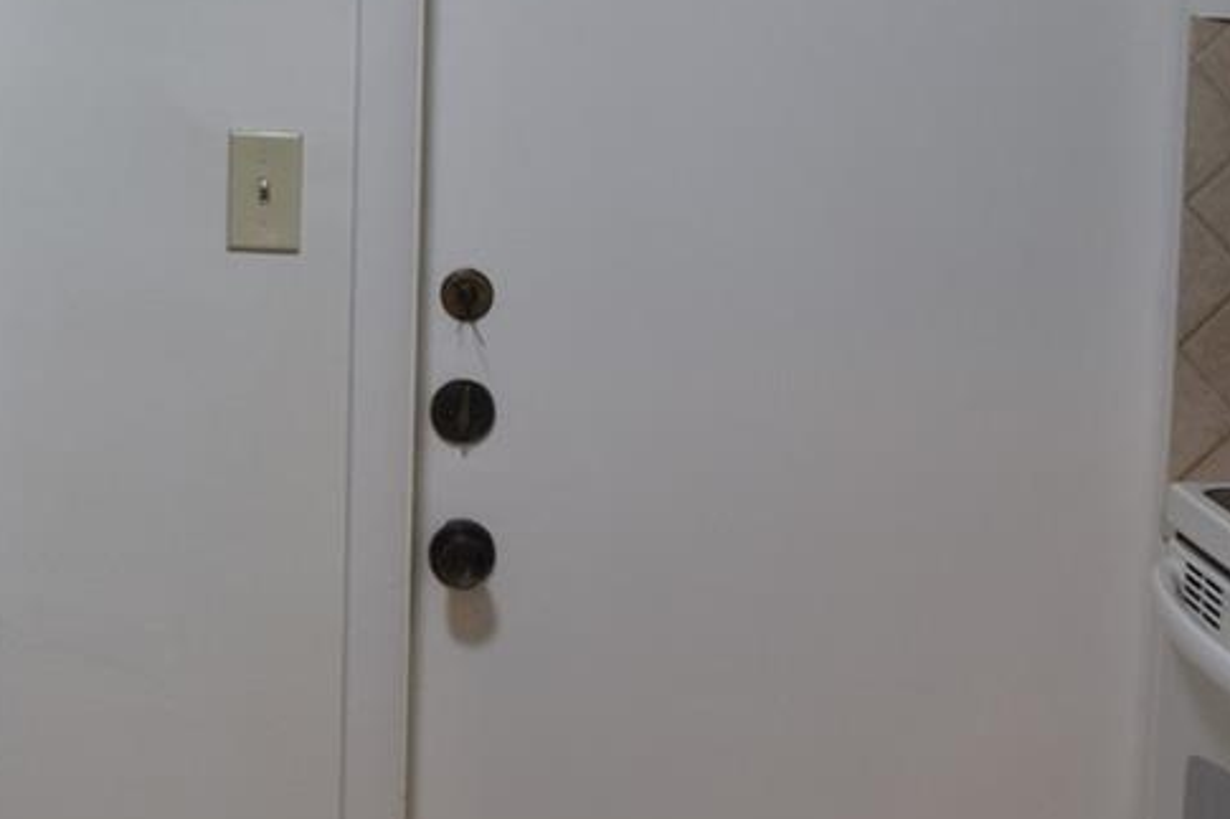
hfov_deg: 20.6
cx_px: 469
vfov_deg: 13.8
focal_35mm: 99
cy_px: 383
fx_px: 3381
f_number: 4
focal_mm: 20
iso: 400
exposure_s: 1/60
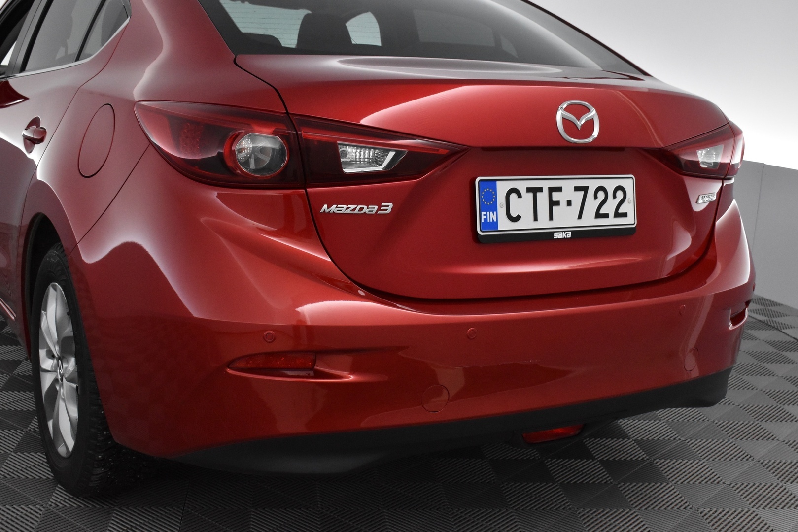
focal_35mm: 45
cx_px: 399
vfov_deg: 29.9
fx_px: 998
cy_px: 266
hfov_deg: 43.6
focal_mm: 30
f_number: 6.3
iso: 3200
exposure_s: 1/160
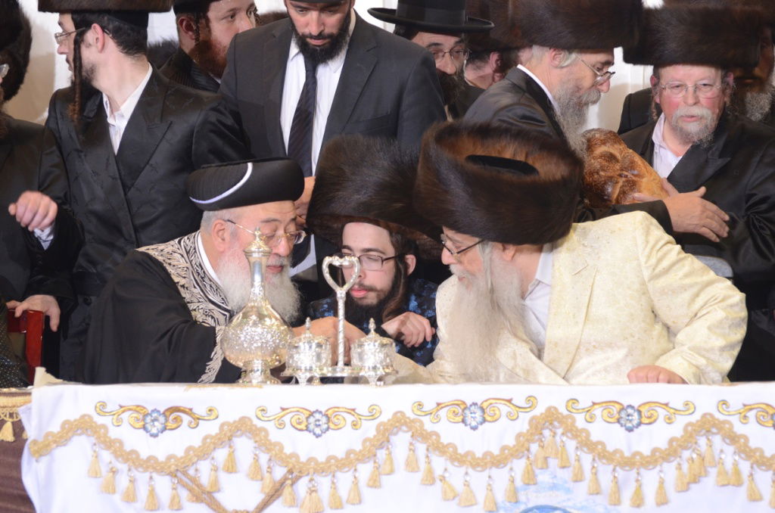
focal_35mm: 232
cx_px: 388
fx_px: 4994
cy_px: 256
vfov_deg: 5.9
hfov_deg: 8.9
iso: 1250
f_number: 5
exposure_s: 1/160
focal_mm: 155
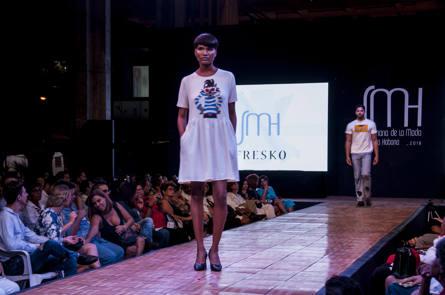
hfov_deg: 29.9
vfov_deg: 20.1
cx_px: 222
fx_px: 833
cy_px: 148
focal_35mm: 68
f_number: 10
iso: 250
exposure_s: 1/13
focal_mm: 45
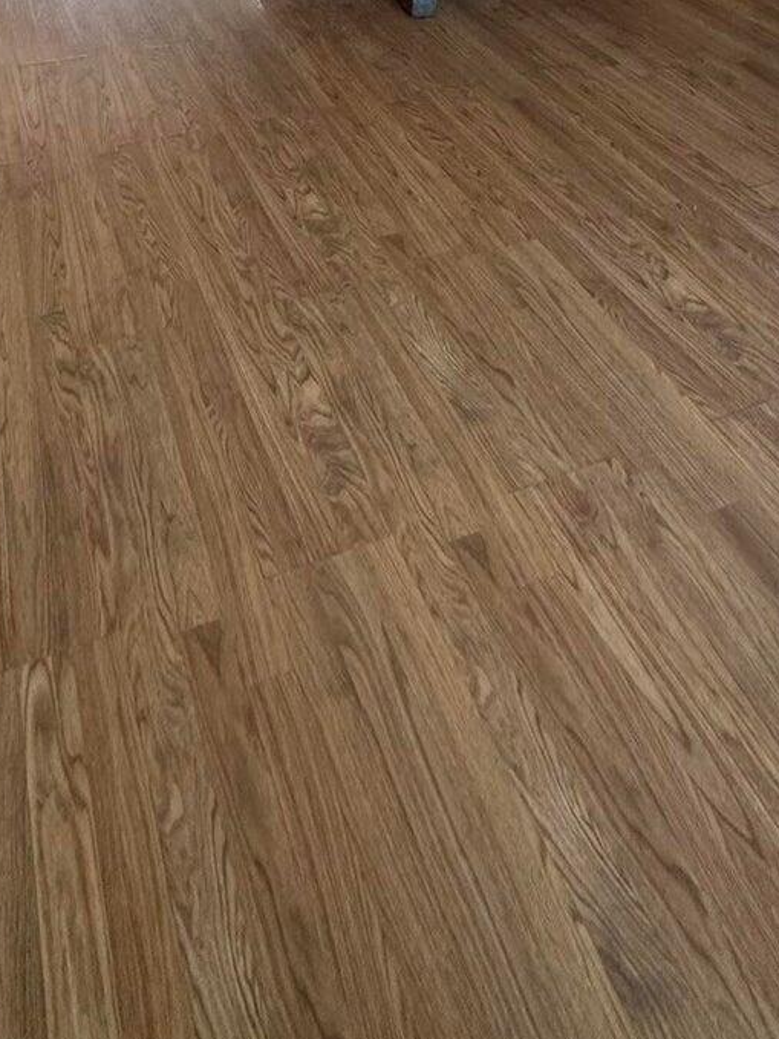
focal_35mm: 33
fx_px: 990
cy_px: -101
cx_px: 332
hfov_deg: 42.8
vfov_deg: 43.2
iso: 200
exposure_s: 1/99
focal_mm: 2.22
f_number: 2.2
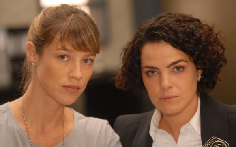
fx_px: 1039
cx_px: 118
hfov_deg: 13.0
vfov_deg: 8.1
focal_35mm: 162
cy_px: 79
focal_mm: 105
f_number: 2.8
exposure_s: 1/40
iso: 800
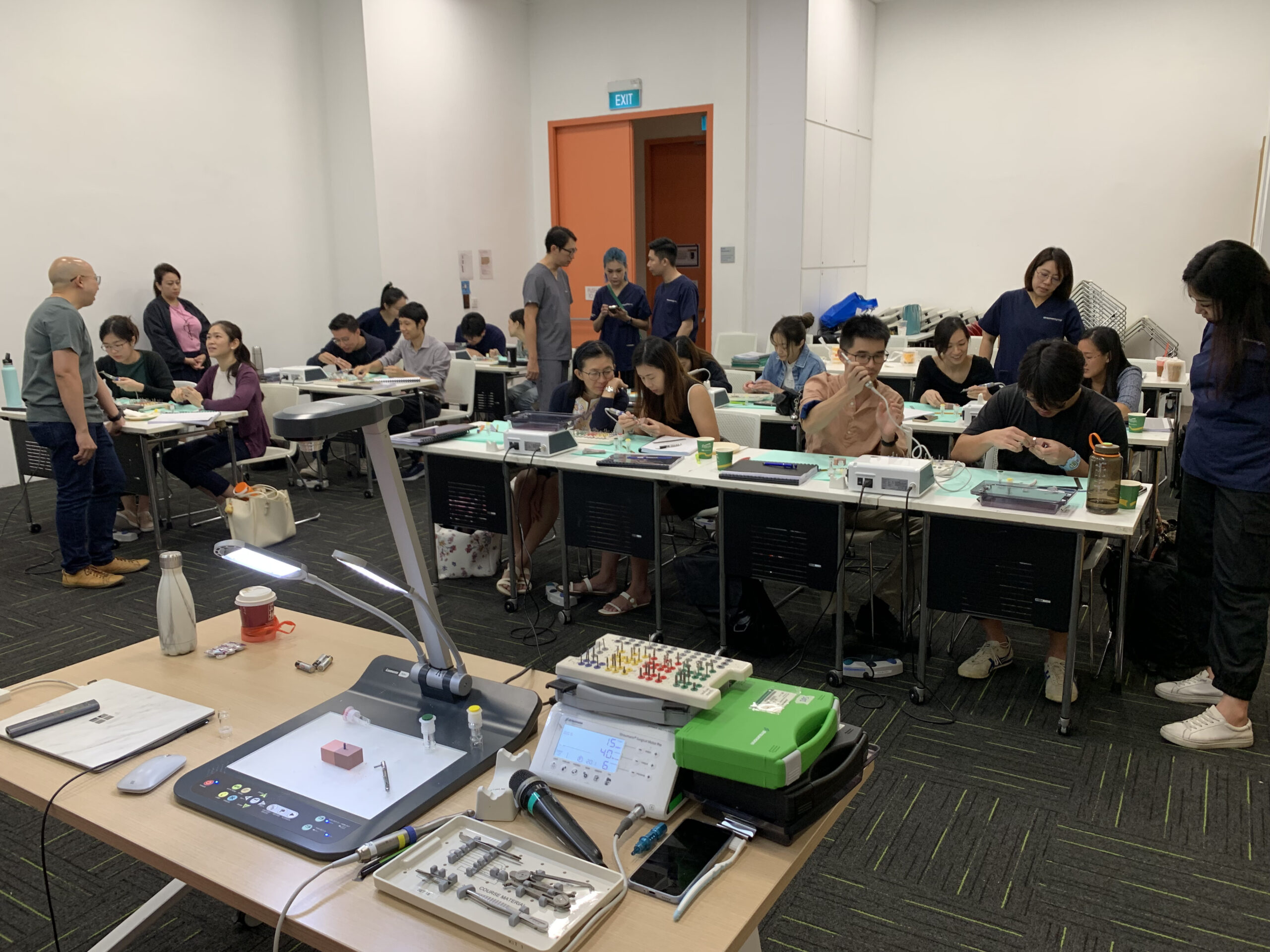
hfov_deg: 67.3
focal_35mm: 26
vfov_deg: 53.1
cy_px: 476
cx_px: 635
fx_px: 954
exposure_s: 1/61
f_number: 1.8
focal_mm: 4.25
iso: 100
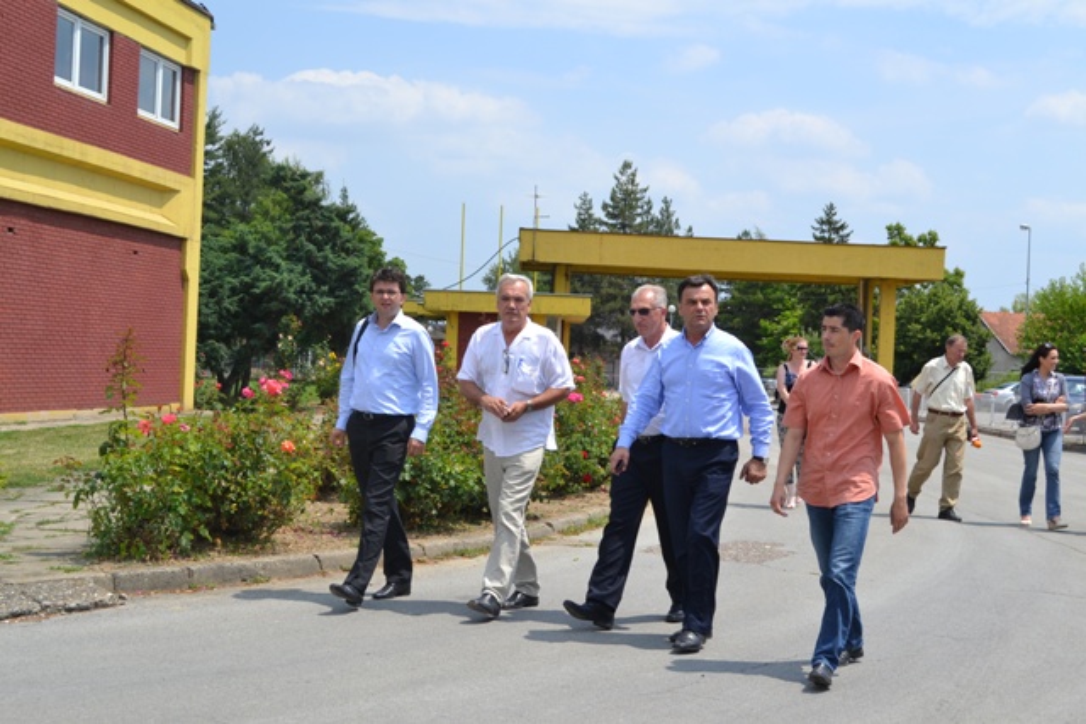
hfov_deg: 37.8
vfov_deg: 25.8
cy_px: 362
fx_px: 1584
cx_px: 543
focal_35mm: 52
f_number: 8
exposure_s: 1/250
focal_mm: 35
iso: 100
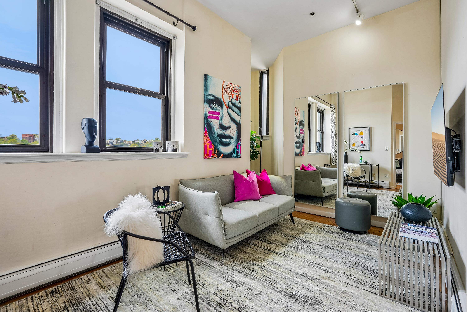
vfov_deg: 73.7
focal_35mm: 16
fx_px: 208
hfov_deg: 96.7
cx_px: 234
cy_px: 156
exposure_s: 1/30
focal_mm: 16
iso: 320
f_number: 8
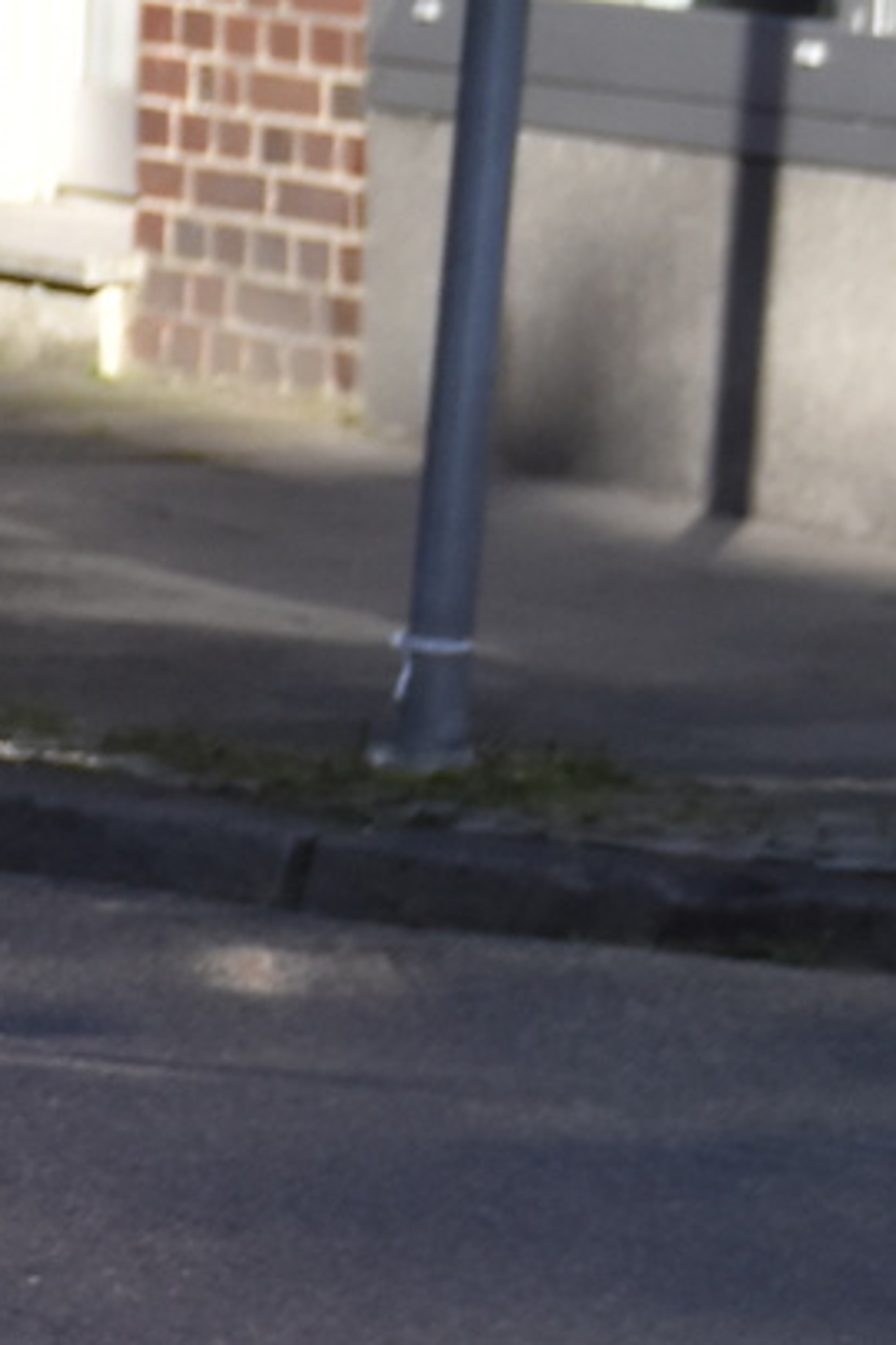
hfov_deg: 2.7
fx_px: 19039
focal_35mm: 510
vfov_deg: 4.0
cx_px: -986
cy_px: 1194
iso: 400
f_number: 5
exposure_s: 1/1250
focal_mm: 62
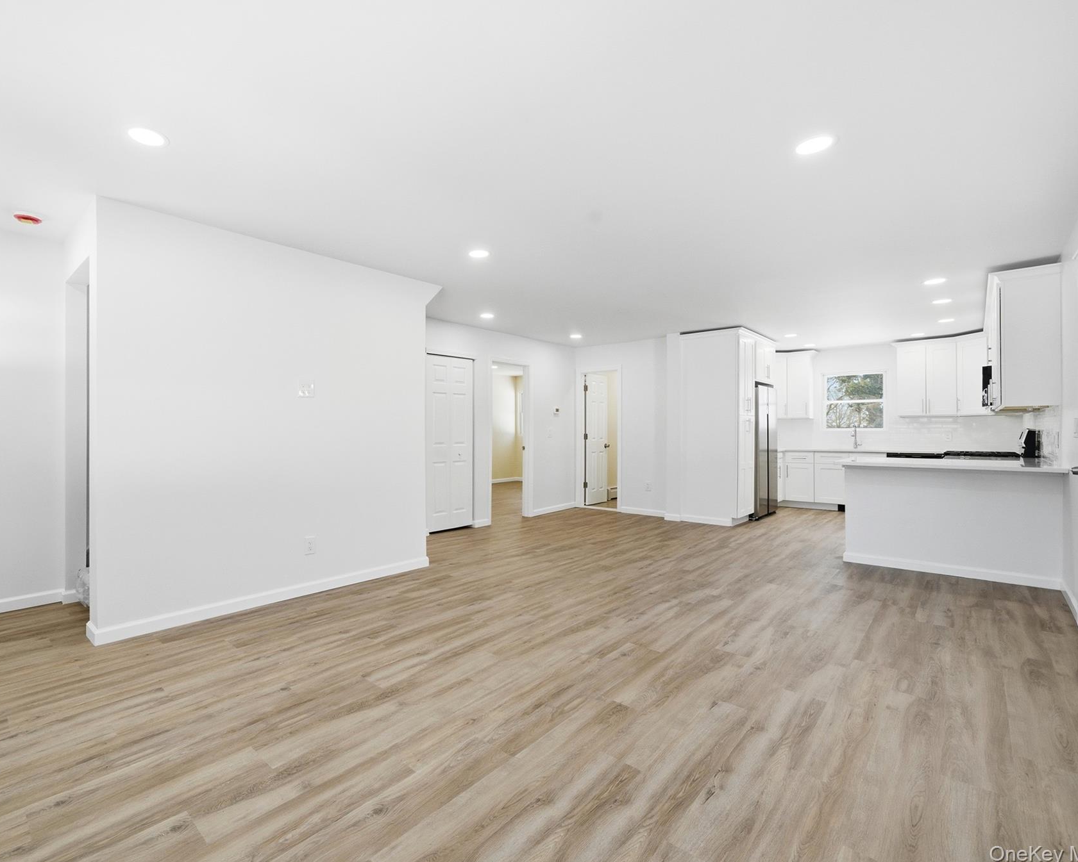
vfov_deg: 80.4
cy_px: 432
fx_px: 511
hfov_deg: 92.5
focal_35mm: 16
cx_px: 463
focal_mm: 14
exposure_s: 1/1250
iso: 500
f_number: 8
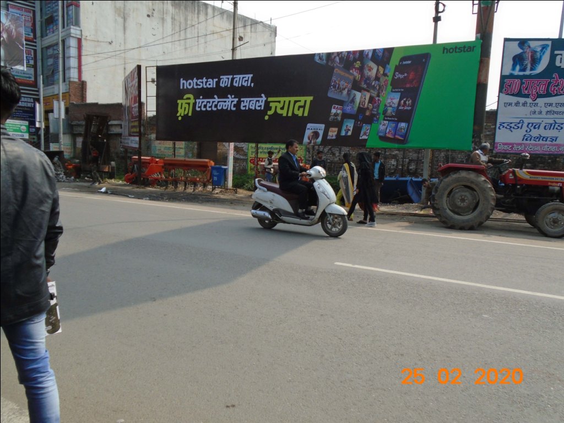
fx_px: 424
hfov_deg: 67.3
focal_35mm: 26
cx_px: 282
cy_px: 212
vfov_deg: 53.1
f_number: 3.2
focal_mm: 4.6
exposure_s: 1/800
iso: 100
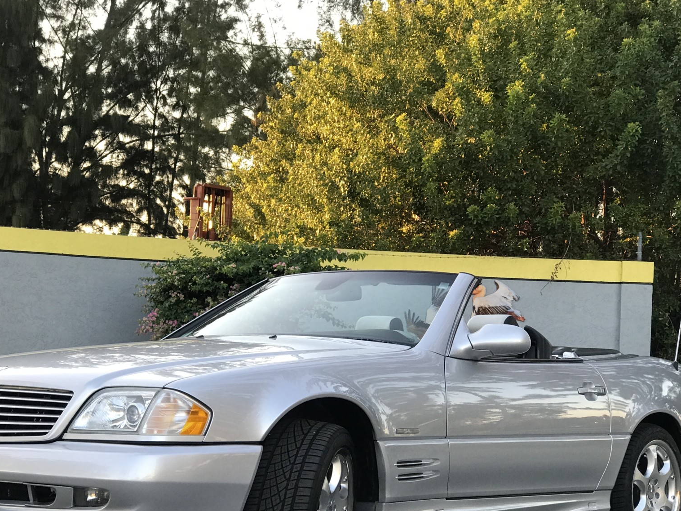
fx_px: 1515
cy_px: 333
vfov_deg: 19.1
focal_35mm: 77
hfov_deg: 25.3
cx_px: 285
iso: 40
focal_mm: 6.6
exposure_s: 1/60
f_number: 2.8
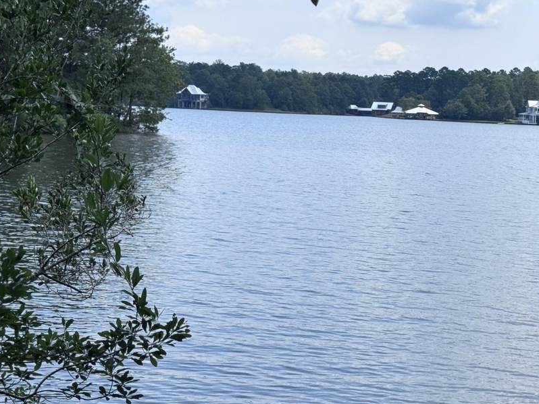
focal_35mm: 77
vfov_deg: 19.1
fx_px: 1199
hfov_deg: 25.1
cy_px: 205
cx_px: 404
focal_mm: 6.76
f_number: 1.78
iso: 64
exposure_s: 1/6410
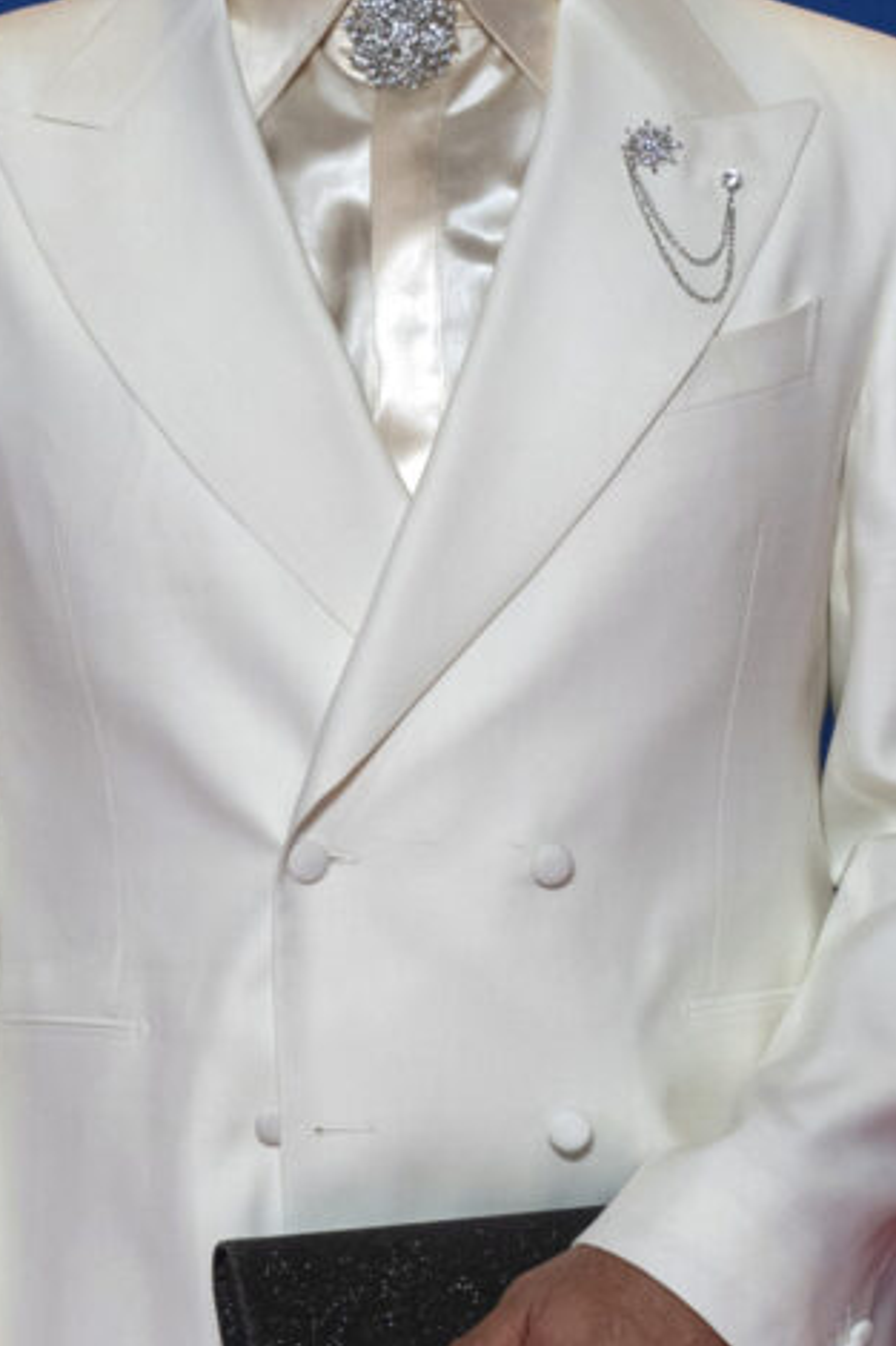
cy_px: 593
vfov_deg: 14.4
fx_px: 5342
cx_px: 415
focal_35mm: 143
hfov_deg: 9.6
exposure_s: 1/250
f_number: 4.5
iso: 1250
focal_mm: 70
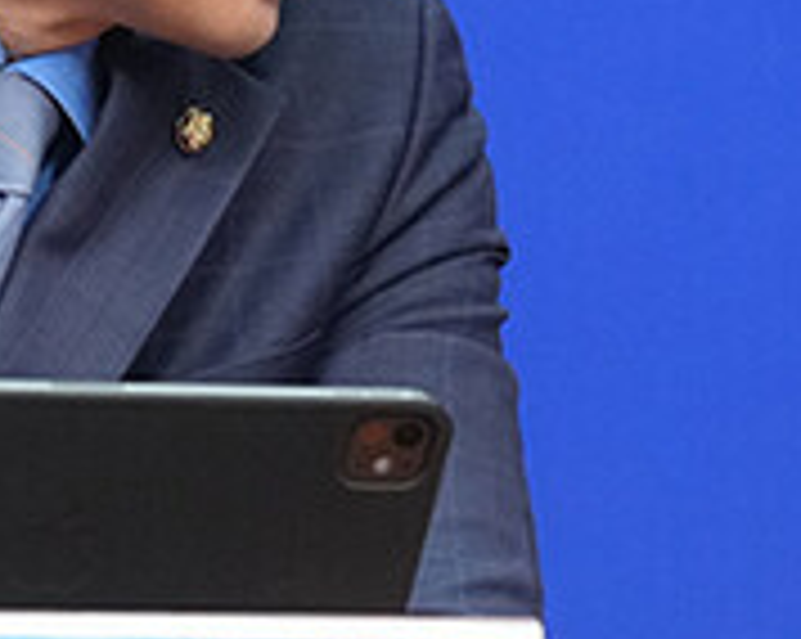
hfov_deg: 3.6
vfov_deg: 2.9
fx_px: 12598
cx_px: 819
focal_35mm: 532
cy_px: -27
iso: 3200
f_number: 6.3
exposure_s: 1/200
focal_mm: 105
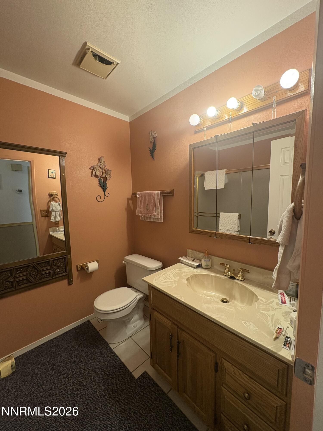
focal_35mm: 14
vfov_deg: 102.1
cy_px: 216
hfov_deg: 85.7
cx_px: 162
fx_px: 174
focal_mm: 2.22
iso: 200
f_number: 2.2
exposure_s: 1/60
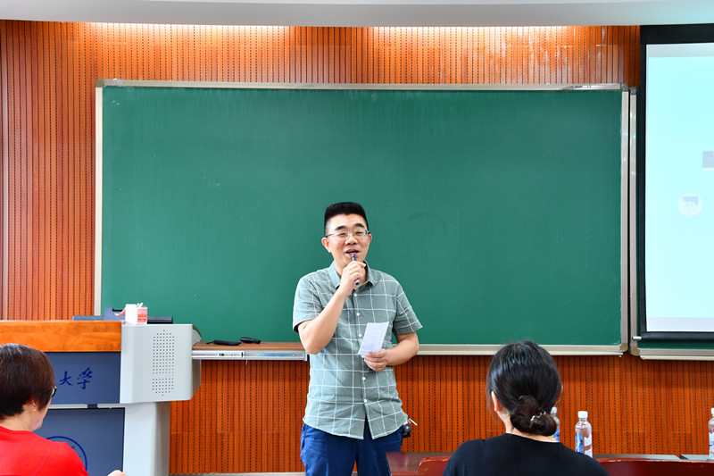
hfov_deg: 36.9
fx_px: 1071
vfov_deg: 25.0
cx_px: 357
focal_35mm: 54
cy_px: 238
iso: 800
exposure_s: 1/13
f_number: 10
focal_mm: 36
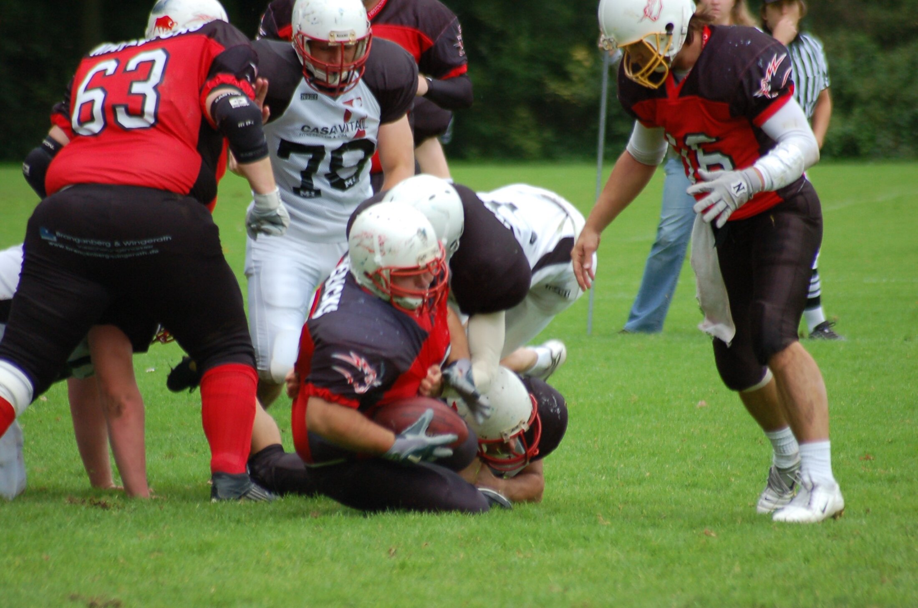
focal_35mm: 450
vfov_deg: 3.0
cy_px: 304
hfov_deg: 4.6
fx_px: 11453
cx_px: 459
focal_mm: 300
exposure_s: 1/500
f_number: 5.6
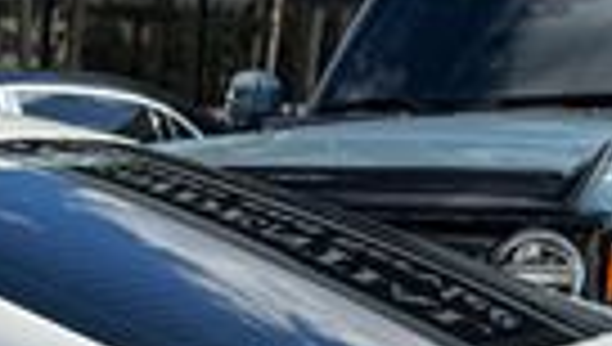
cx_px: -302
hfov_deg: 16.0
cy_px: 674
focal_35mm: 123
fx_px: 1999
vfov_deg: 9.3
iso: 80
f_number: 1.78
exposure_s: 1/2105
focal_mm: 6.76
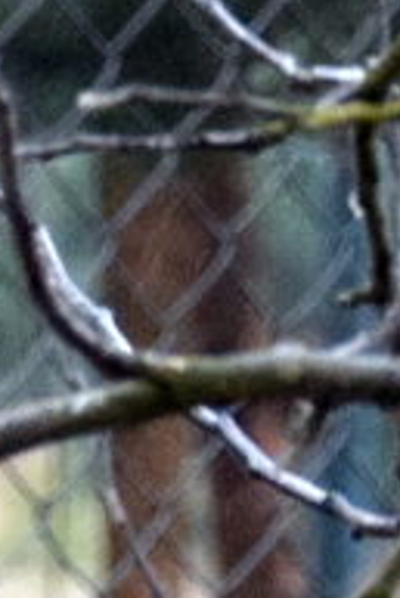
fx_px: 10881
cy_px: -363
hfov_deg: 2.1
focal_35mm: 654
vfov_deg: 3.1
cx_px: 488
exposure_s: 1/125
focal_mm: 105
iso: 1600
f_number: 5.6
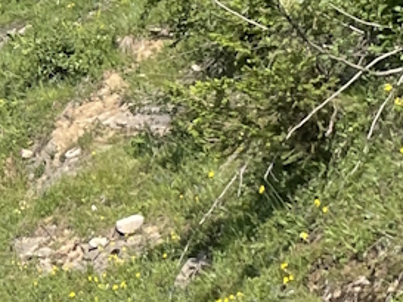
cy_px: 108
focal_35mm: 183
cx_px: -316
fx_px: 2131
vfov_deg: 8.1
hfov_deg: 10.2
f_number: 1.6
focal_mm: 4.2
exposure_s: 1/2174
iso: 32
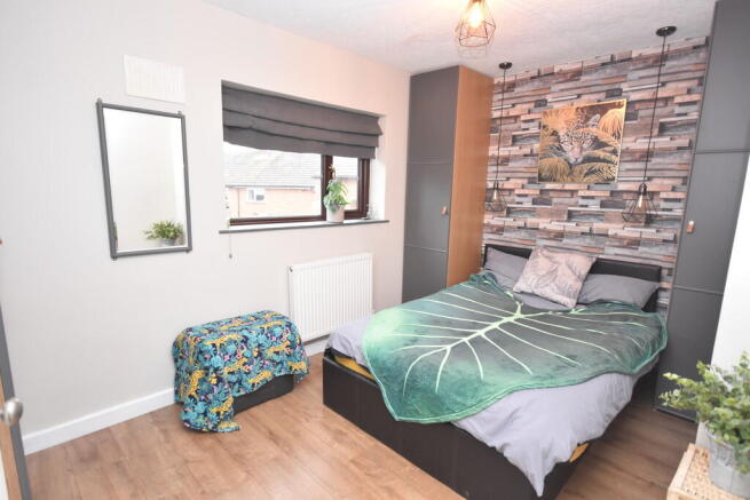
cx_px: 375
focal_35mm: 18
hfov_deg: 90.0
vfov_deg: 67.4
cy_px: 250
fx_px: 375
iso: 1600
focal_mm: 12
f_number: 4.5
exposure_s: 1/100
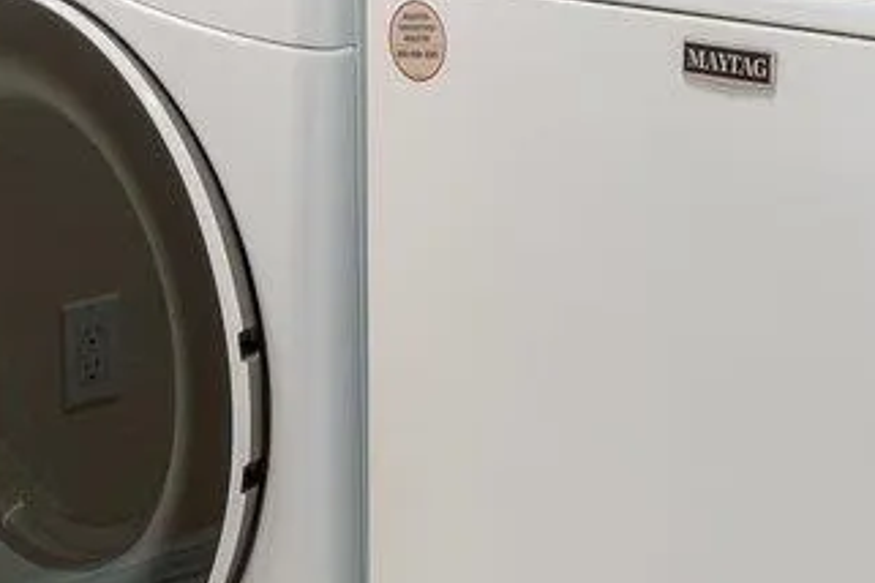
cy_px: -289
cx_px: 384
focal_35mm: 102
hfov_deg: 20.0
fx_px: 2479
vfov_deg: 12.7
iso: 500
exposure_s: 1
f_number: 7.1
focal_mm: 16
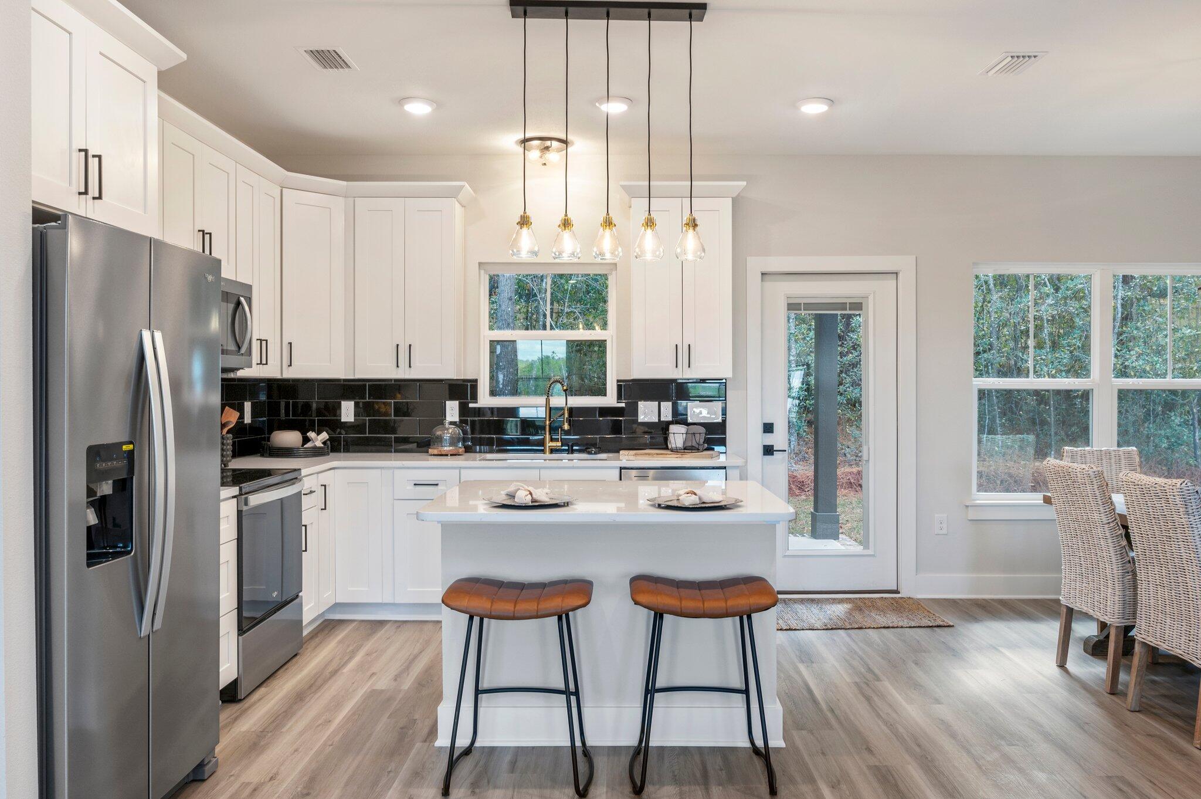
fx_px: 850
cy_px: 400
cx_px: 600
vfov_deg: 50.3
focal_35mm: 26
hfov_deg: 70.5
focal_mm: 25.5
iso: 400
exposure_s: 1/25
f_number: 9
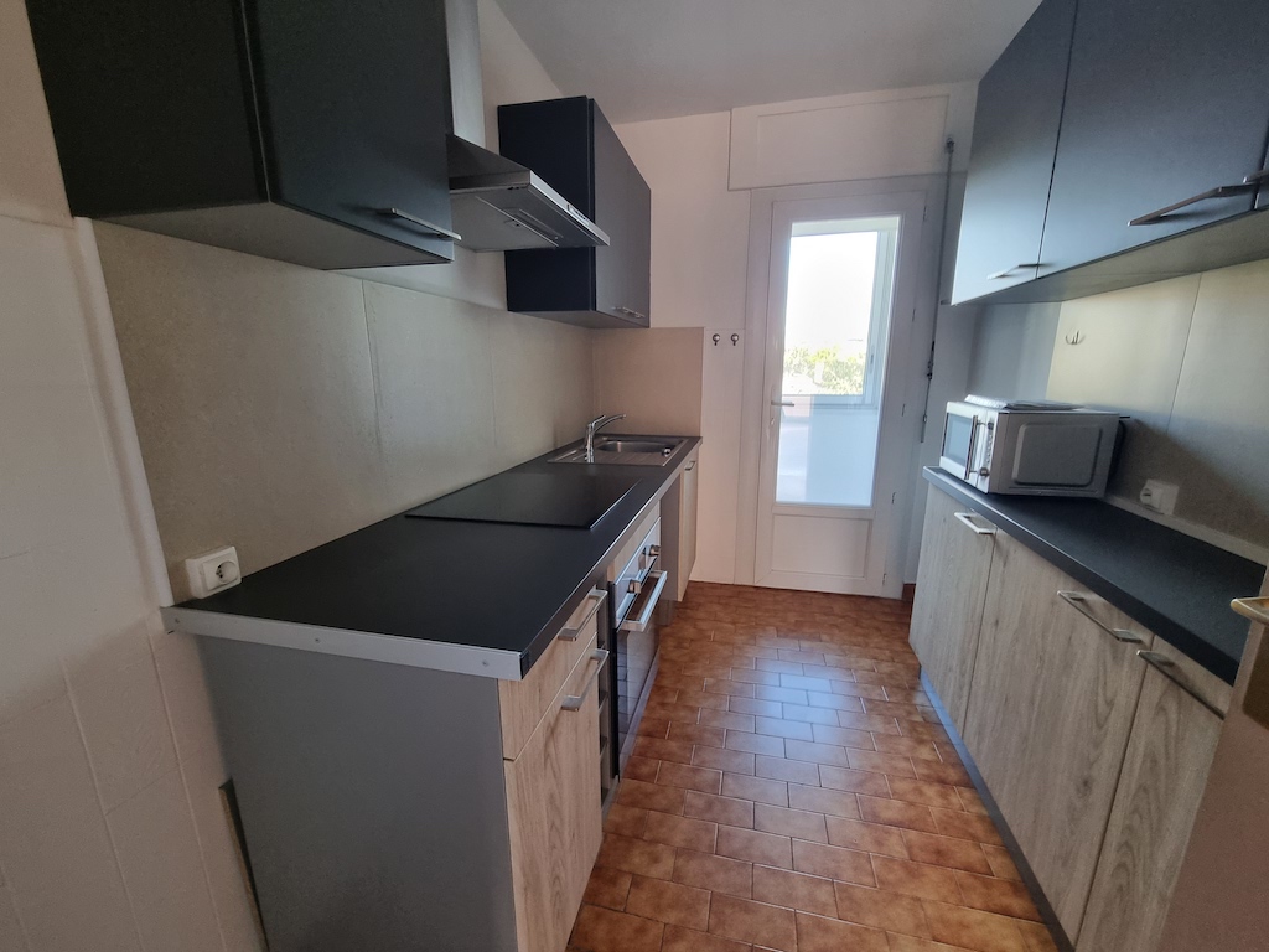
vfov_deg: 89.9
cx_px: 634
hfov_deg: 106.2
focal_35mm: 13
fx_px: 477
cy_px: 476
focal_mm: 2.2
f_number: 2.2
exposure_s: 1/50
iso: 320
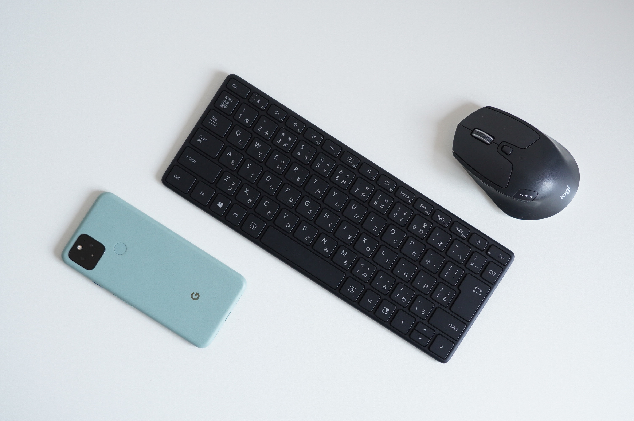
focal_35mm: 58
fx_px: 1029
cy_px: 210
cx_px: 317
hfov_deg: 34.2
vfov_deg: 23.1
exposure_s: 1/60
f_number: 4
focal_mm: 39
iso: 400
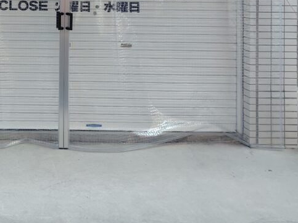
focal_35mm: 61
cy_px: -57
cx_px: -40
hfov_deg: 28.4
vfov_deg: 21.9
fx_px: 525
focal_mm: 5.6
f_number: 1.9
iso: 50
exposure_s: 1/128
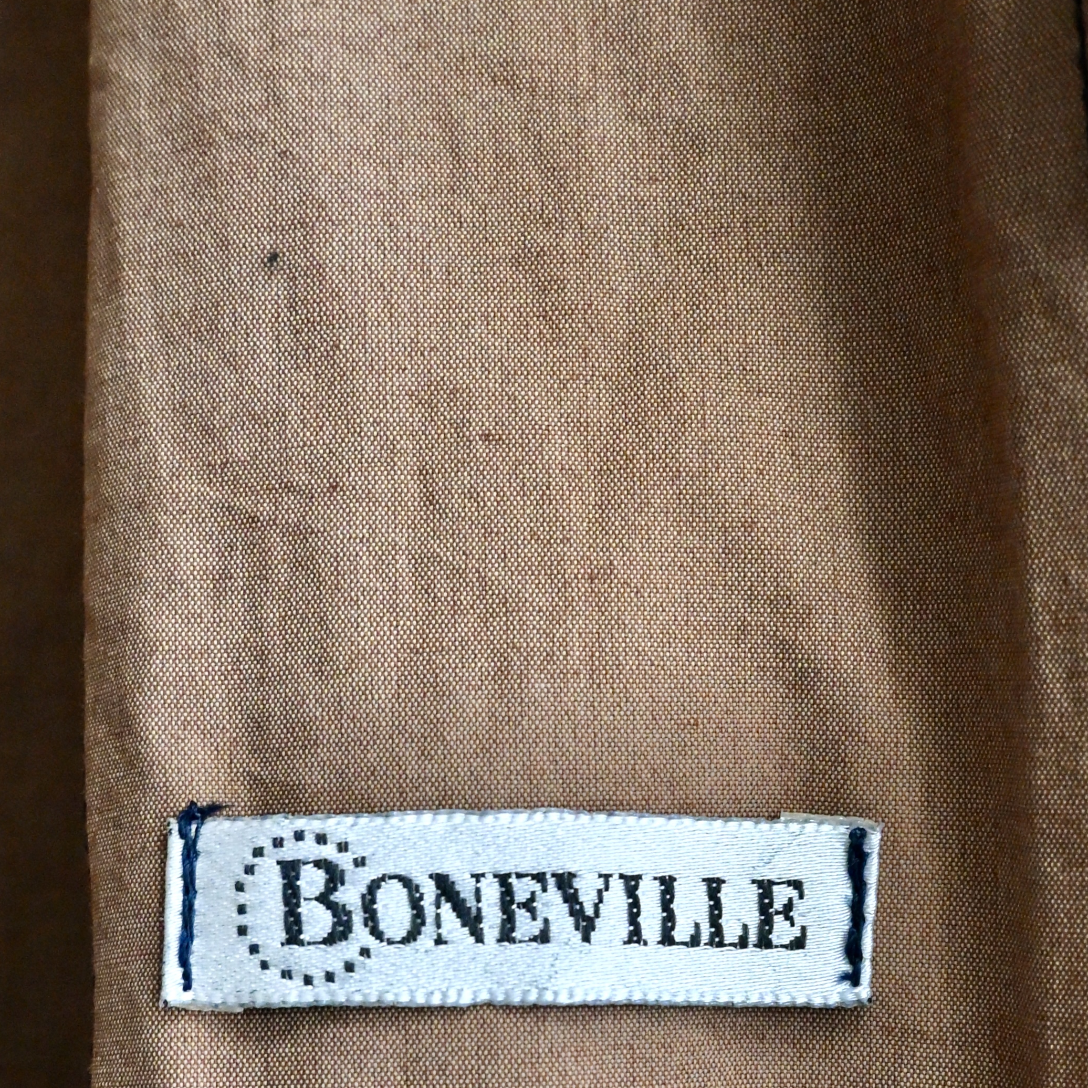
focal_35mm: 40
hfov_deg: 41.9
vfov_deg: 40.3
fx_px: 1422
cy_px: 857
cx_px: 547
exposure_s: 1/80
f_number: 6.3
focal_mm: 18
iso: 2000
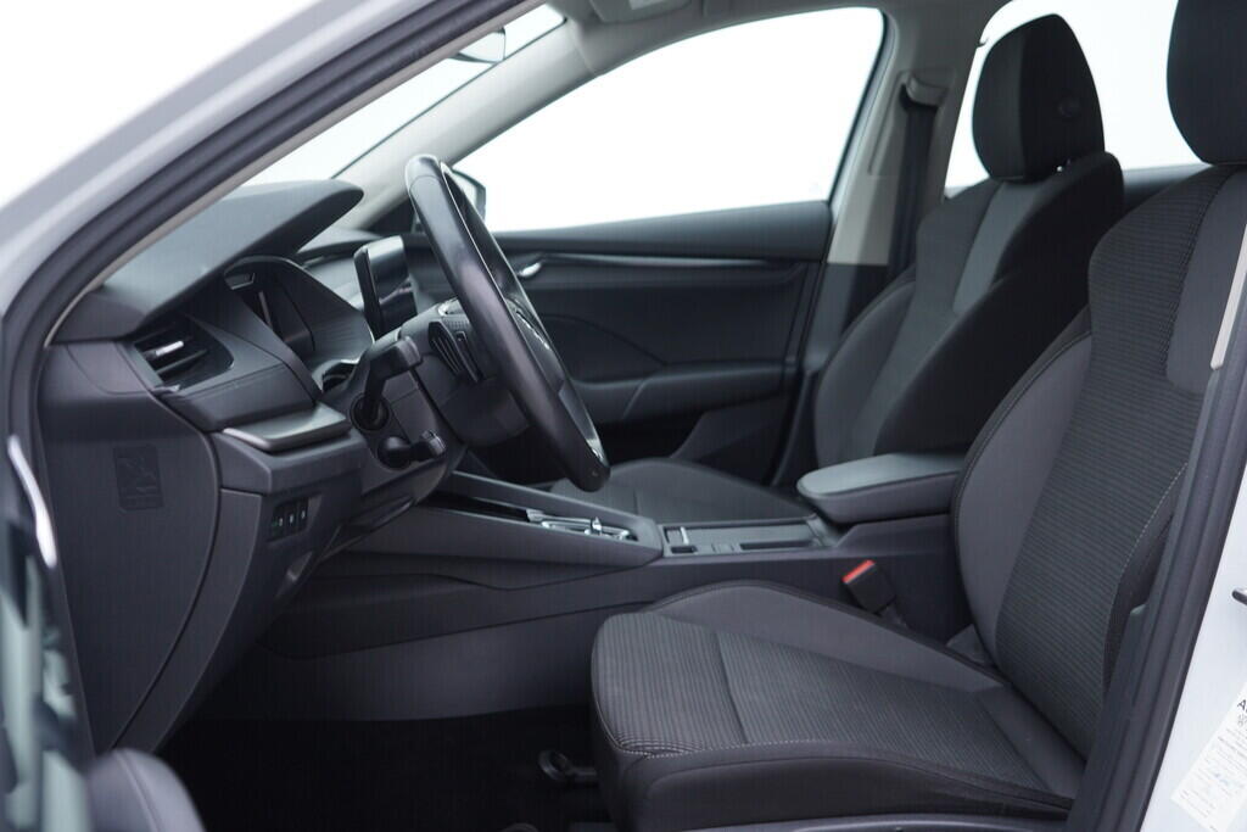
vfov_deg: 36.9
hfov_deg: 53.1
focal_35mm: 36
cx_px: 624
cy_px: 416
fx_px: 1247
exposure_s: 1/40
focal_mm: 24
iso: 125
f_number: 2.8
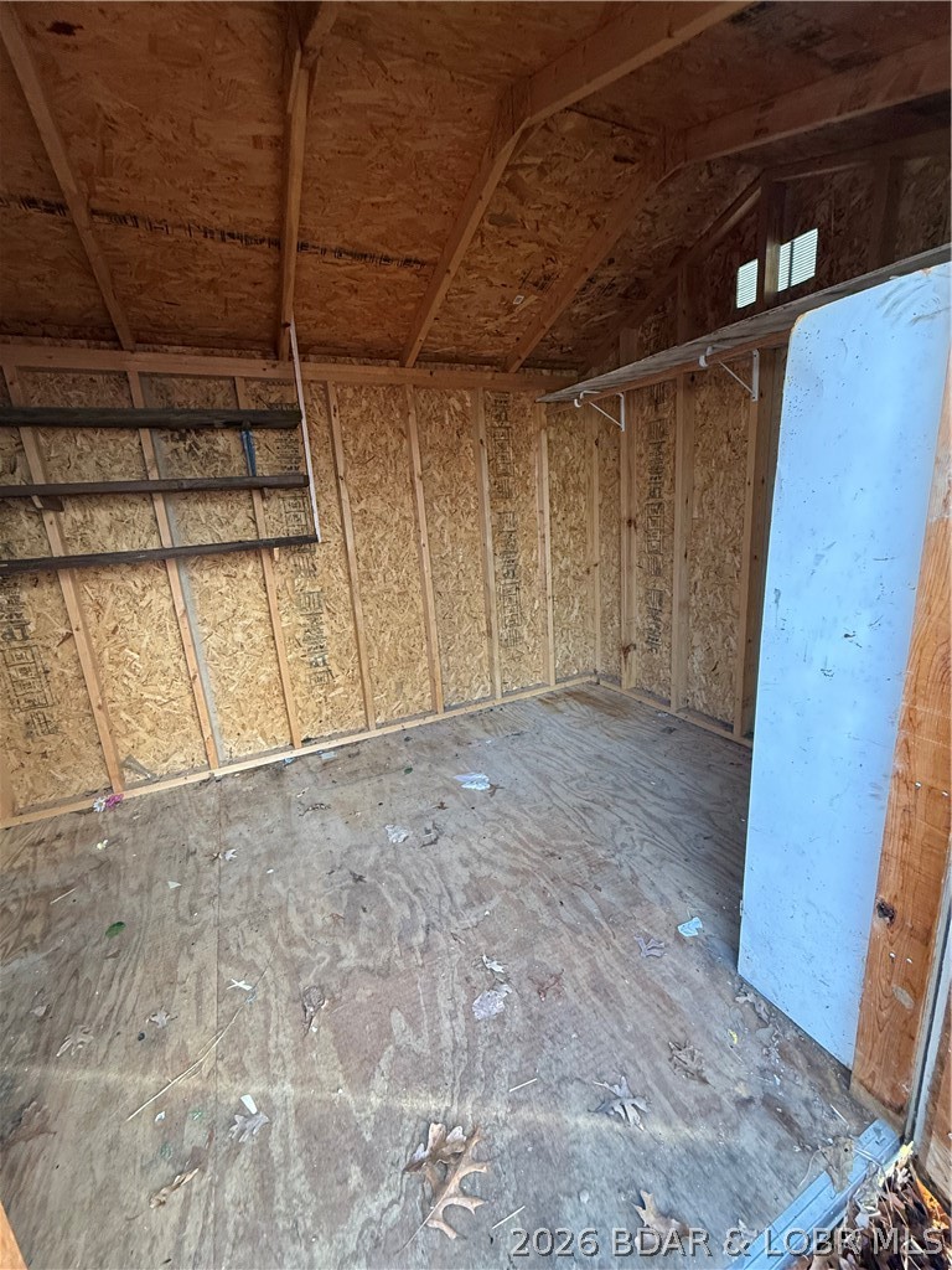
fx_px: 513
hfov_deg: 85.7
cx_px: 476
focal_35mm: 14
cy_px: 635
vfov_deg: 102.1
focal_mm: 2.22
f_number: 2.2
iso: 320
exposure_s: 1/87
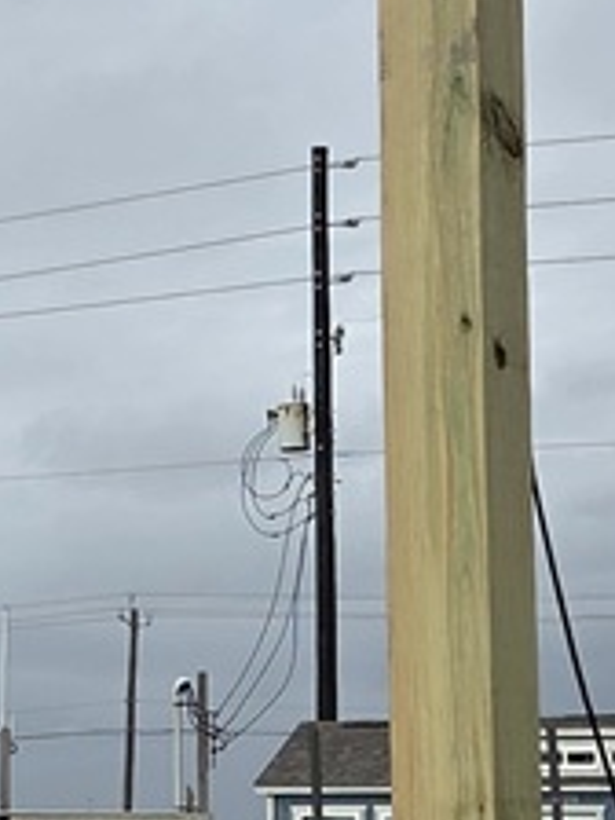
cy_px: 308
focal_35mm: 144
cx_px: -117
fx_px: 3411
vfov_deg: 13.7
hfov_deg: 10.1
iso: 64
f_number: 1.8
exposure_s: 1/7891
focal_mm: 5.4
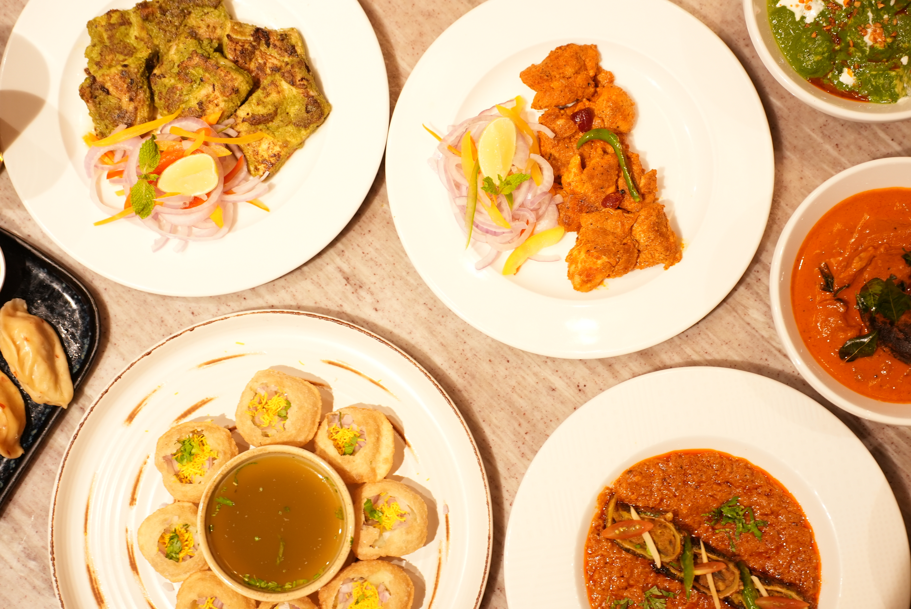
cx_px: 456
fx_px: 1899
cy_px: 304
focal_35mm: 75
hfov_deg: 27.0
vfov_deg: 18.2
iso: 2000
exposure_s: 1/100
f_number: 5
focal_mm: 75
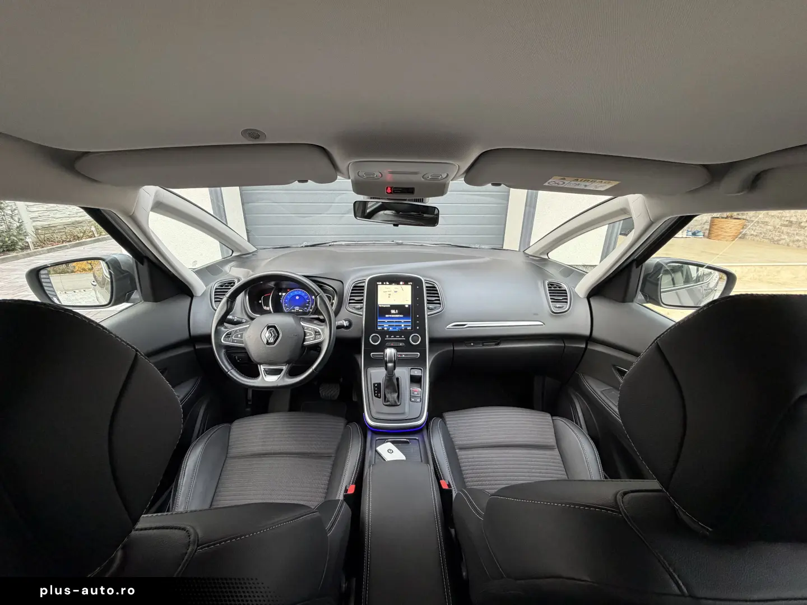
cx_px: 404
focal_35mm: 14
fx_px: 326
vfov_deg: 85.7
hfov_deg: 102.1
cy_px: 302
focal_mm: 2.22
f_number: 2.2
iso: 320
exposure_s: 1/121
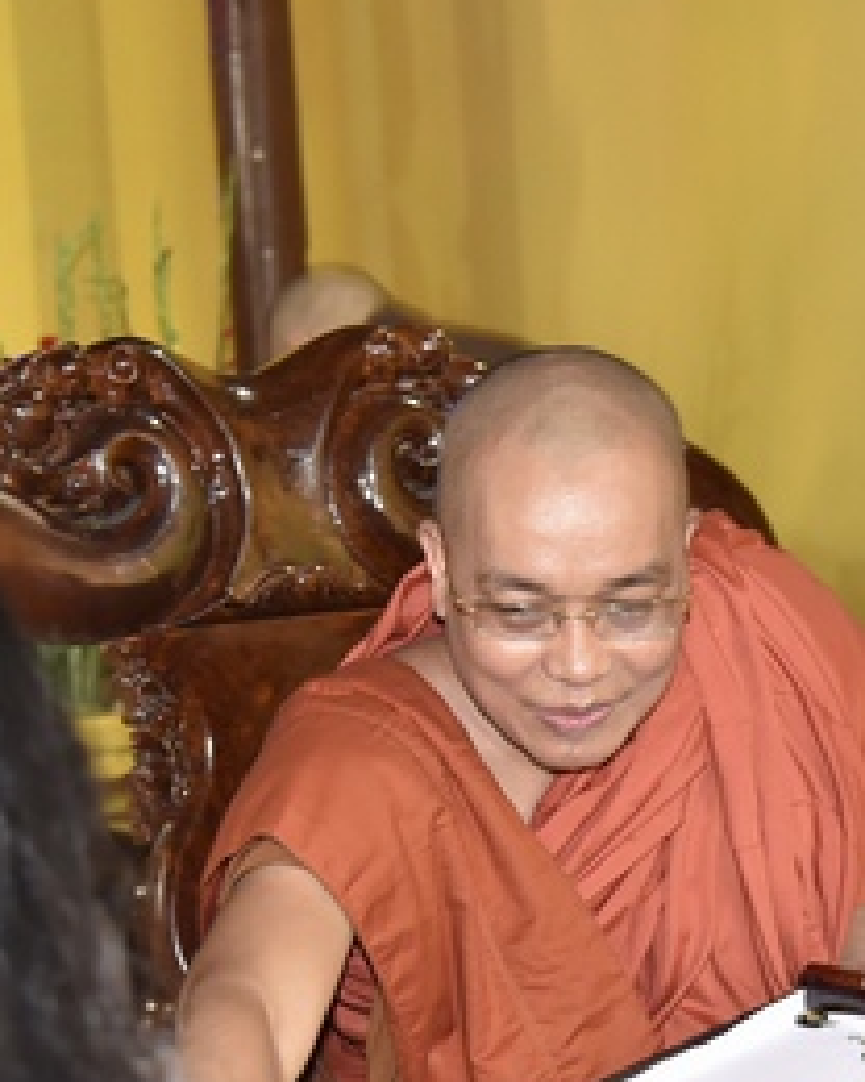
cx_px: 520
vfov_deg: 21.2
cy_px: 888
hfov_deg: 17.3
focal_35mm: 89
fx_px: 2848
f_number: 4
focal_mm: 38
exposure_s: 1/30
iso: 1600
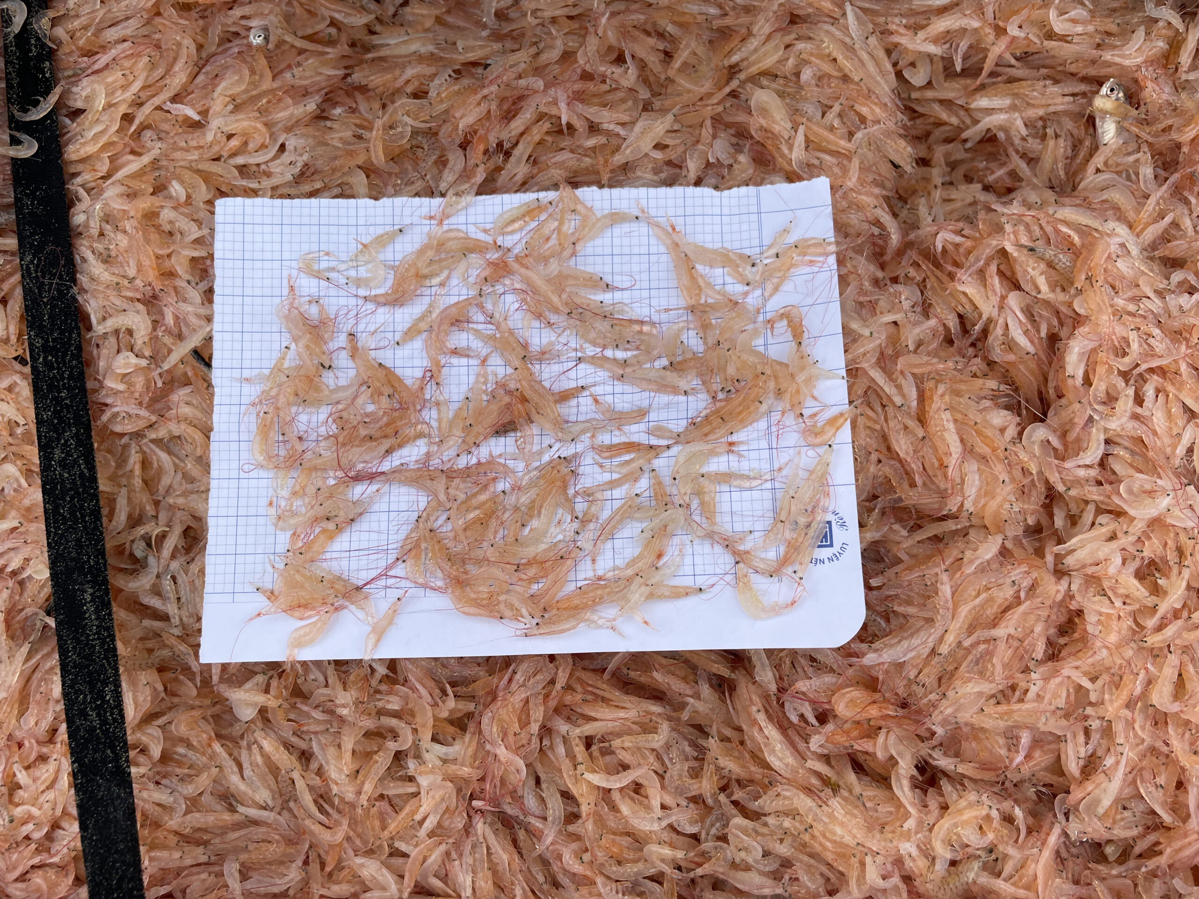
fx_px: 901
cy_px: 450
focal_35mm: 26
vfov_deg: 53.1
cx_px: 600
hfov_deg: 67.3
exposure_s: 1/1304
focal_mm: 4.2
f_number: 1.6
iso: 32
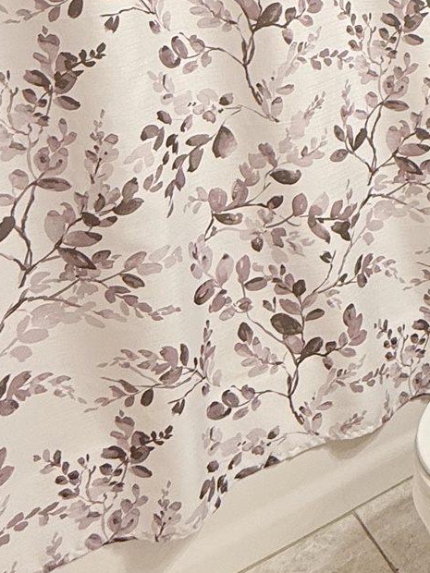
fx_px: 861
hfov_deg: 24.7
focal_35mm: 52
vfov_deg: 34.4
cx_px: 544
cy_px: 37
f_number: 2.2
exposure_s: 1/120
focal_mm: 2.22
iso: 200
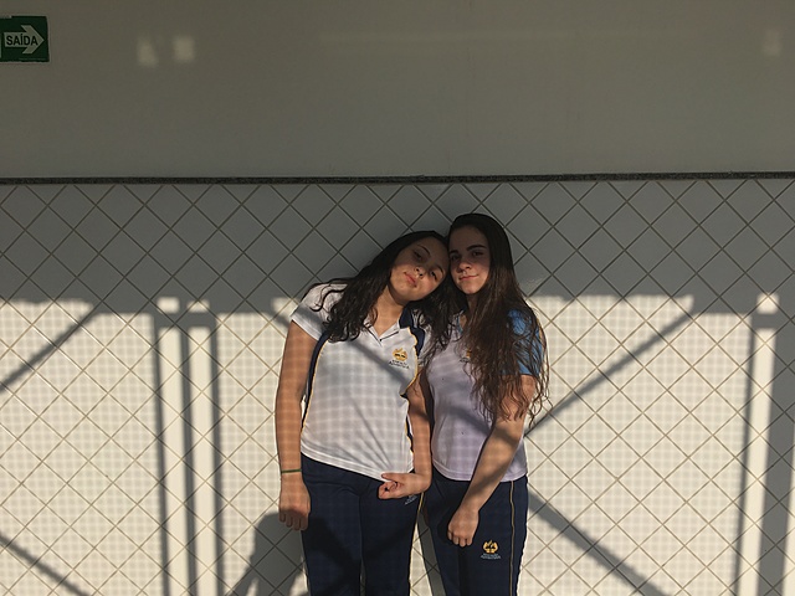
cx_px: 398
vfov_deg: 48.2
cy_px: 298
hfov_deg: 61.7
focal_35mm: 29
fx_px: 666
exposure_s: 1/2653
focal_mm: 4.15
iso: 25
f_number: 2.2
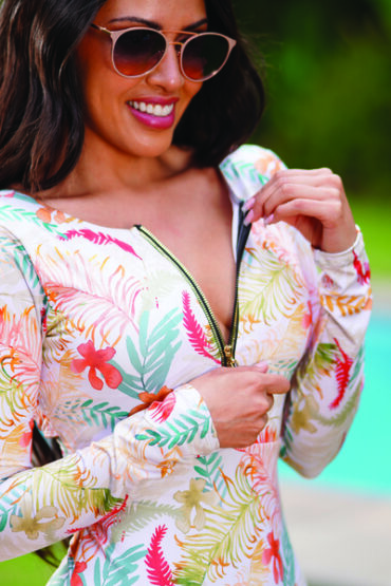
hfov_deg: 10.8
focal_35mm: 127
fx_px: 2069
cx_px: 196
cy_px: 293
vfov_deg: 16.1
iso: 125
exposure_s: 1/2000
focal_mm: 85
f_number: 1.8
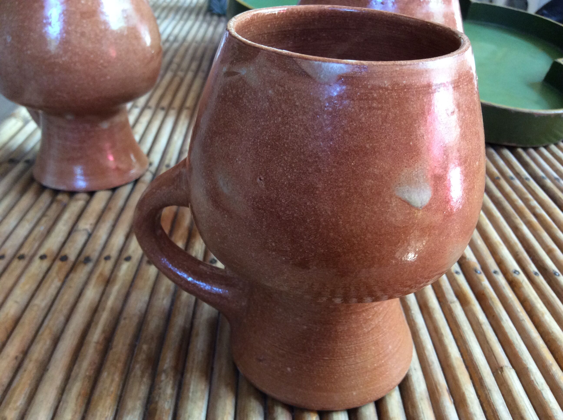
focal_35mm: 32
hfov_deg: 56.9
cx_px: 282
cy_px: 210
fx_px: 520
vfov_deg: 44.1
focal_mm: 3.3
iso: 100
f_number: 2.4
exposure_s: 1/25
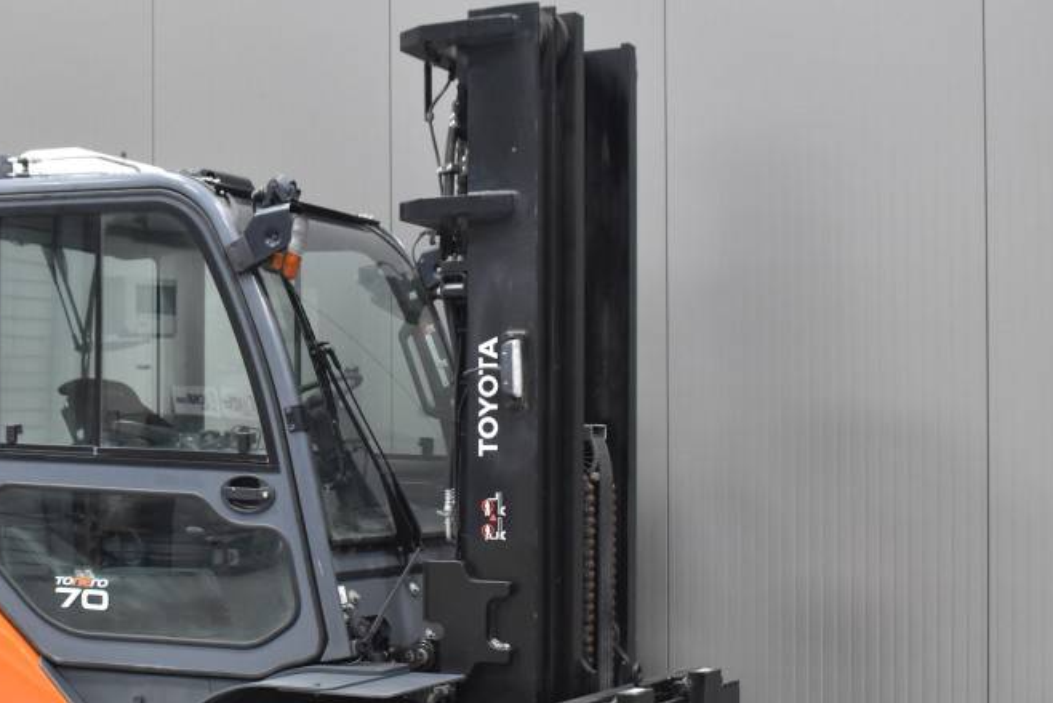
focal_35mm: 63
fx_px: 1840
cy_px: 474
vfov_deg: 21.5
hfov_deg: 31.6
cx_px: 320
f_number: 4.5
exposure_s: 1/40
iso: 1600
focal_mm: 23
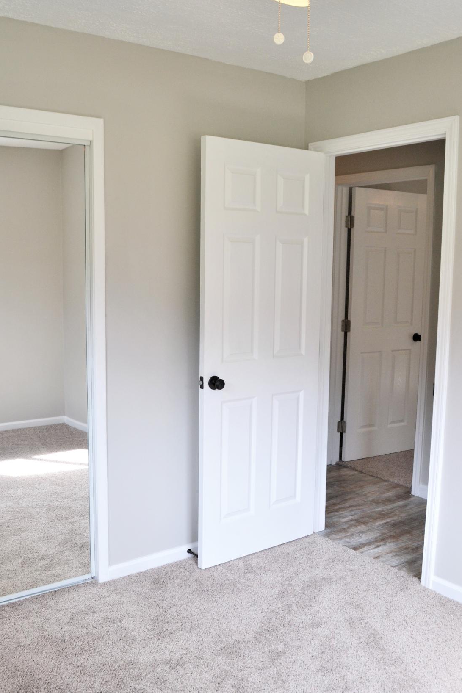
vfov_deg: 57.2
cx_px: 200
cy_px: 341
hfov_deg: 39.9
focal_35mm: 33
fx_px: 635
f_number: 5.6
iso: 320
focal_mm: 18
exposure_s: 1/125
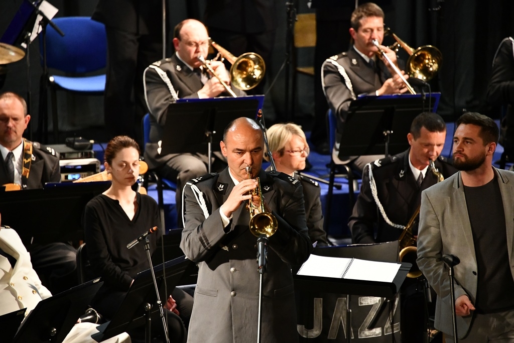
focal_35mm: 300
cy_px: 172
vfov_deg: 4.6
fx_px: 4284
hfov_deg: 6.9
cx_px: 257
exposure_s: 1/320
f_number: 5.6
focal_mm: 300
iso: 10000
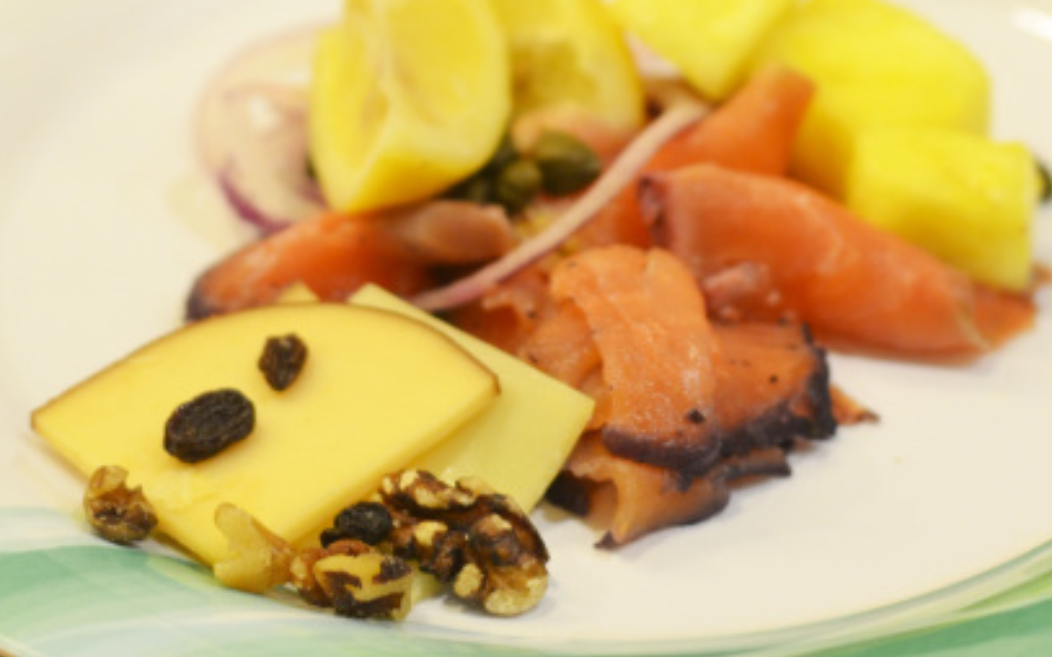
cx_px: 441
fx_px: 4299
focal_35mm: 150
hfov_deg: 13.9
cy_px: -220
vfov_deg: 8.6
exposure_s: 1/30
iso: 800
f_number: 2.8
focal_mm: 50
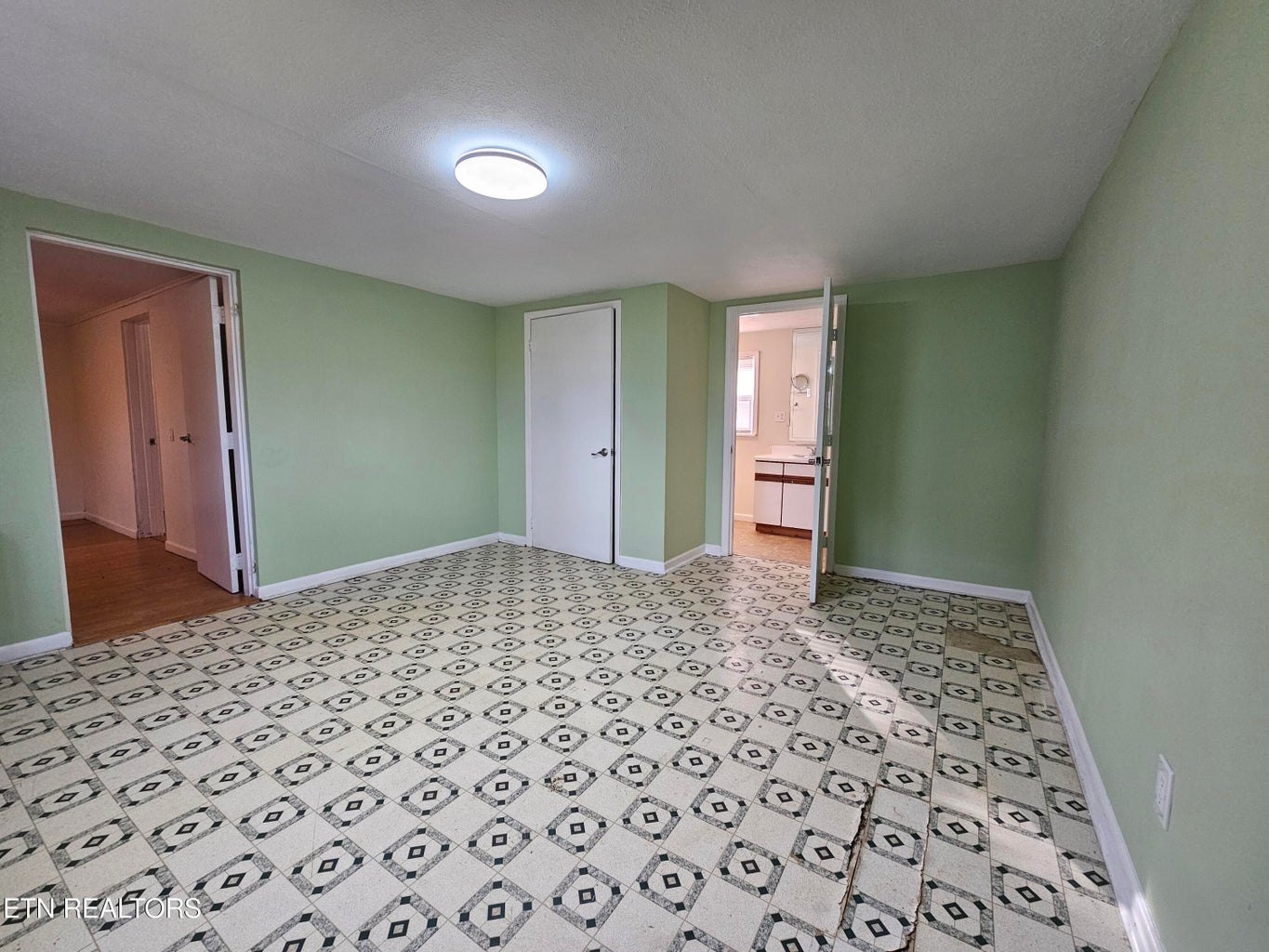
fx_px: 477
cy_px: 476
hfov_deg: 106.2
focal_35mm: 13
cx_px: 634
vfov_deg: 89.9
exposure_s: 1/60
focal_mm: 2.2
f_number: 2.2
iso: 200
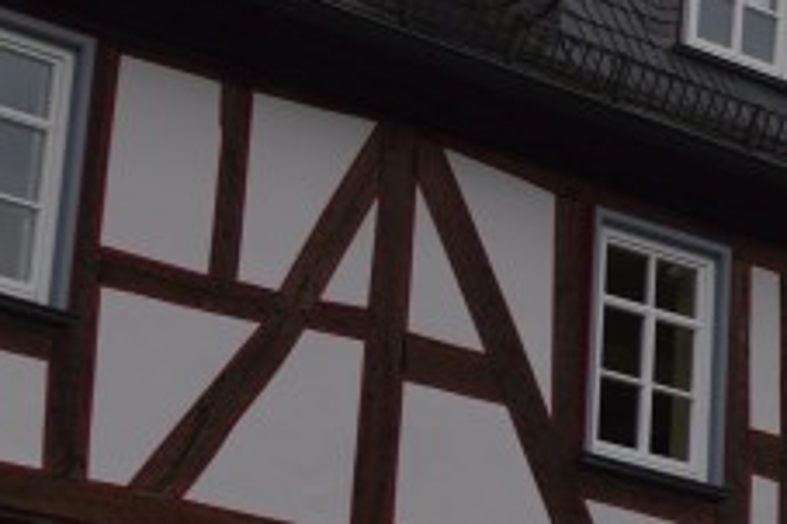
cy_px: 56
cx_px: 1328
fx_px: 3845
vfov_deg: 7.8
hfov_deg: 11.0
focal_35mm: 176
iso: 100
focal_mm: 26
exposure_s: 1/125
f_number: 5.6
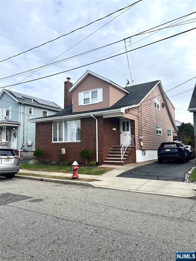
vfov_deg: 67.3
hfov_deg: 53.1
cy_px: 130
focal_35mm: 26
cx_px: 98
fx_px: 196
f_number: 1.5
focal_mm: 5.7
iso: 50
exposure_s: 1/2841
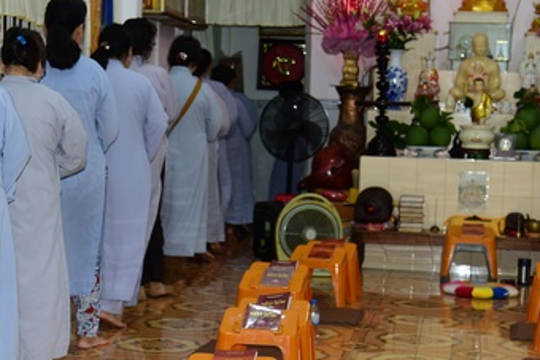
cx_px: 179
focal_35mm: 88
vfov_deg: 15.5
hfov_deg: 23.0
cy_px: 225
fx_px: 1320
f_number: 4
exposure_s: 1/60
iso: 320
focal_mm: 46
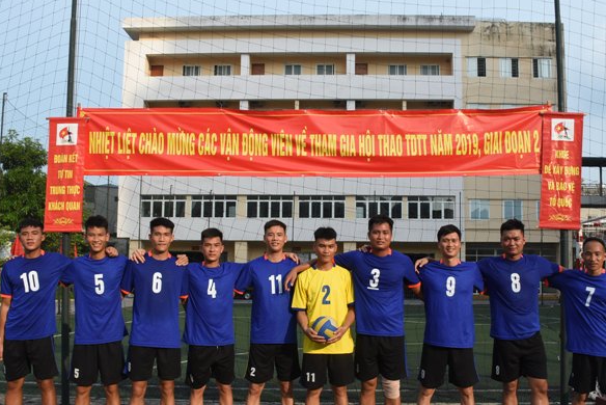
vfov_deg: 35.9
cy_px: 235
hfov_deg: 51.8
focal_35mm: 37
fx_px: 623
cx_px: 324
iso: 500
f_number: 11
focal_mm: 18
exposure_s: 1/500
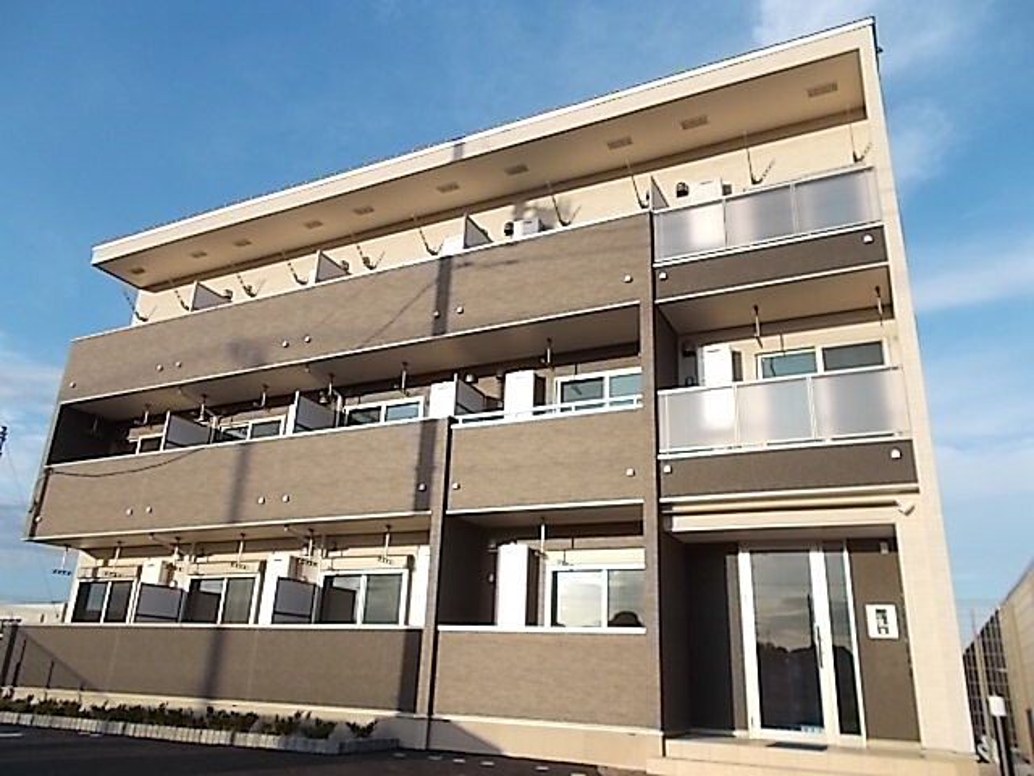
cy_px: 388
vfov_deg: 53.1
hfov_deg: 67.3
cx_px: 517
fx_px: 777
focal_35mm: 26
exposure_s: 1/500
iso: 80
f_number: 3.2
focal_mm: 4.6
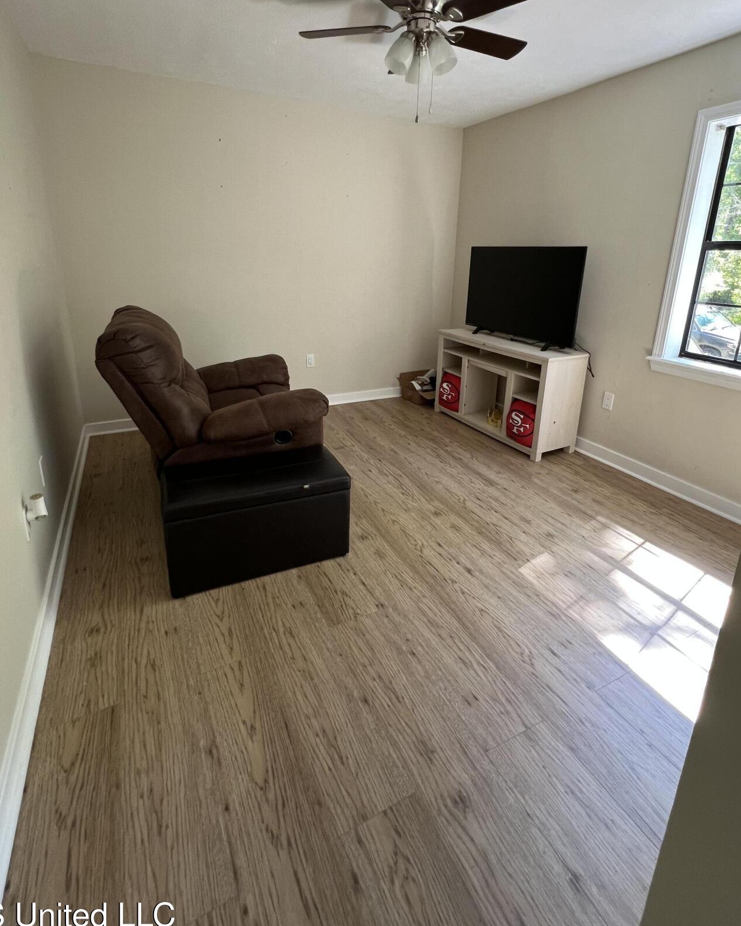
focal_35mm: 16
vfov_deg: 92.2
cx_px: 373
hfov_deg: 80.4
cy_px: 385
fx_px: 439
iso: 160
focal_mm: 1.57
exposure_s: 1/99
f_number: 1.8
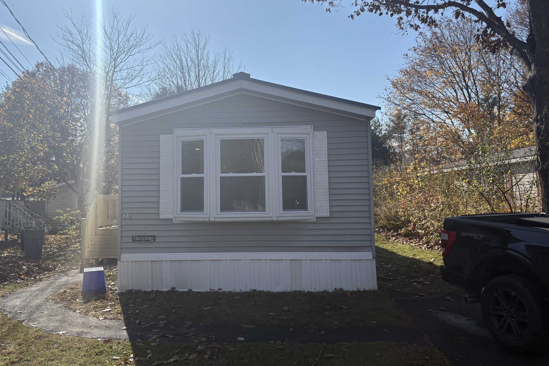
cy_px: 162
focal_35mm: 31
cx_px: 243
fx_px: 473
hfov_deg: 60.1
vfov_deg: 42.3
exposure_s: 1/6329
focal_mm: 5.96
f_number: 1.6
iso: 50
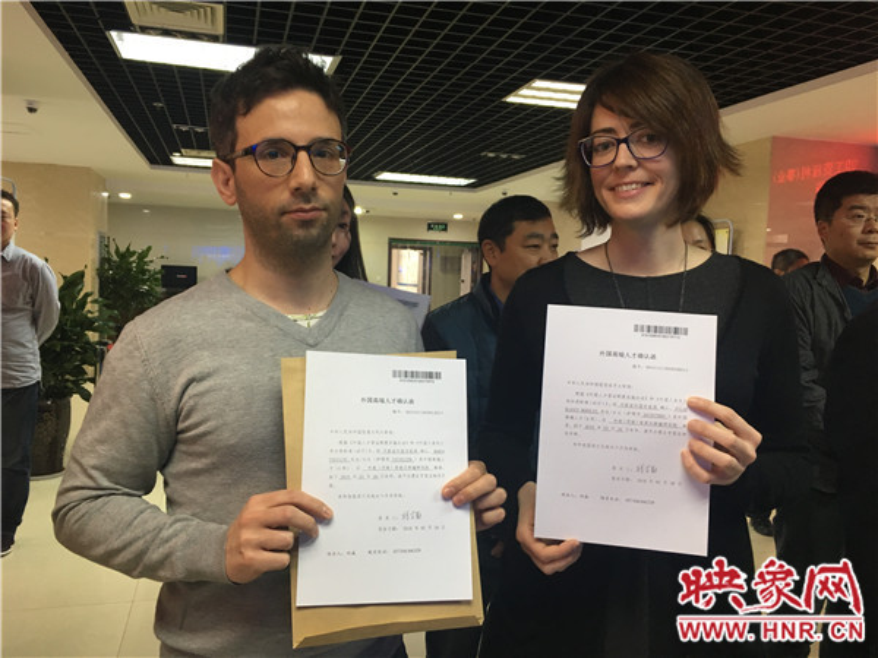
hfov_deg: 61.7
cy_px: 329
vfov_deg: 48.2
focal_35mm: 29
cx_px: 439
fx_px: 736
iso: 125
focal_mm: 4.15
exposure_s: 1/33
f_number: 2.2
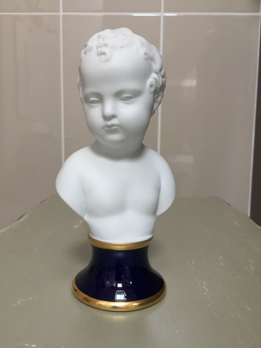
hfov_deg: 48.2
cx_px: 130
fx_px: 292
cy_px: 174
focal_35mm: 29
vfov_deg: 61.7
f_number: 2.2
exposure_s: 1/33
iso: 125
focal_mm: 4.15
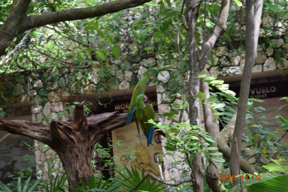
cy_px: 96
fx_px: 660
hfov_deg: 24.6
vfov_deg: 16.5
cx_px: 144
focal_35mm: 82
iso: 400
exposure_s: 1/160
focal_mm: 55
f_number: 6.3
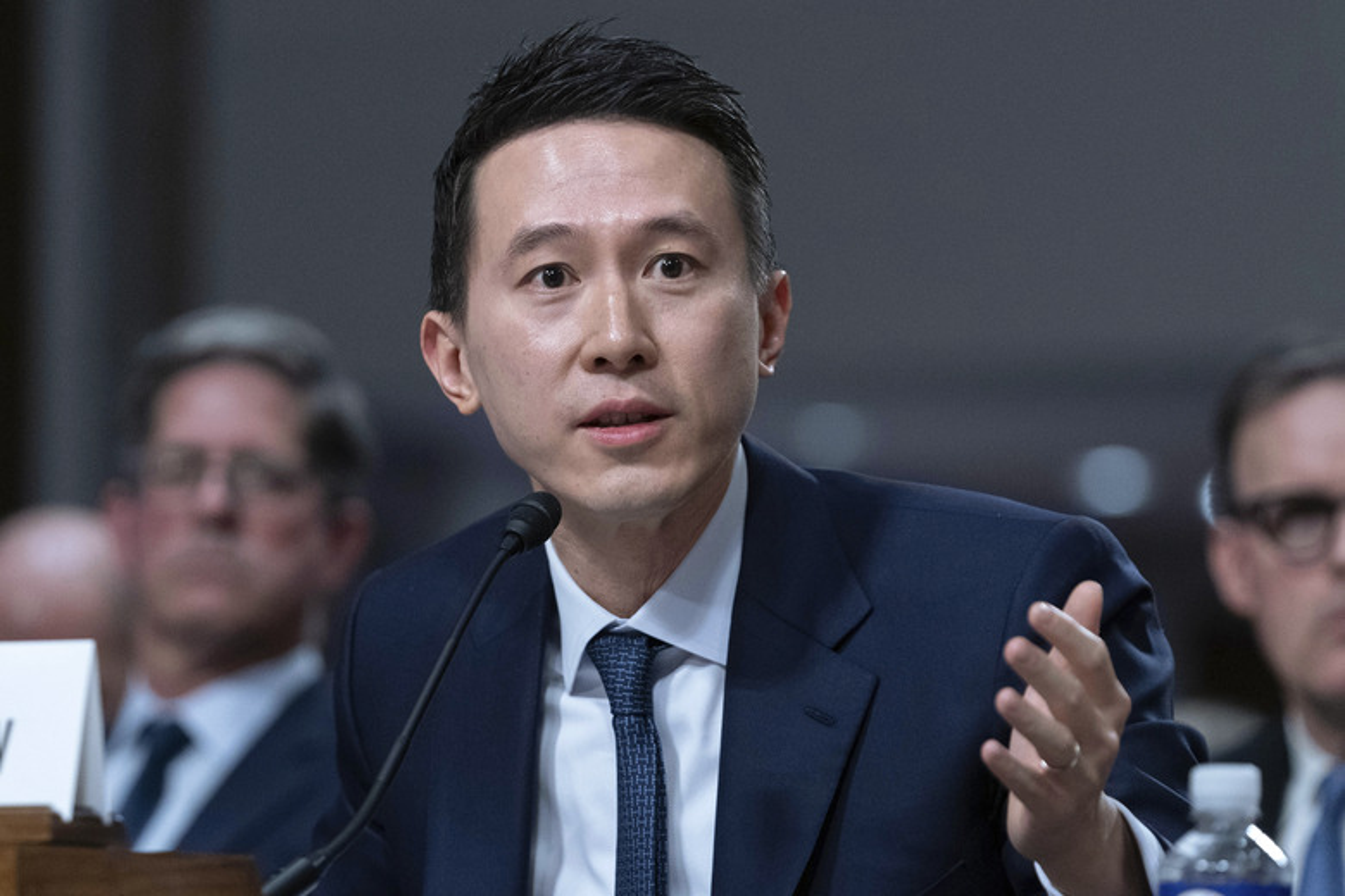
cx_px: 672
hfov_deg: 10.3
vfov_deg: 6.9
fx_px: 7472
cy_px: 448
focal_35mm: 200
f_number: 4
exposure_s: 1/320
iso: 3200
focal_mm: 200
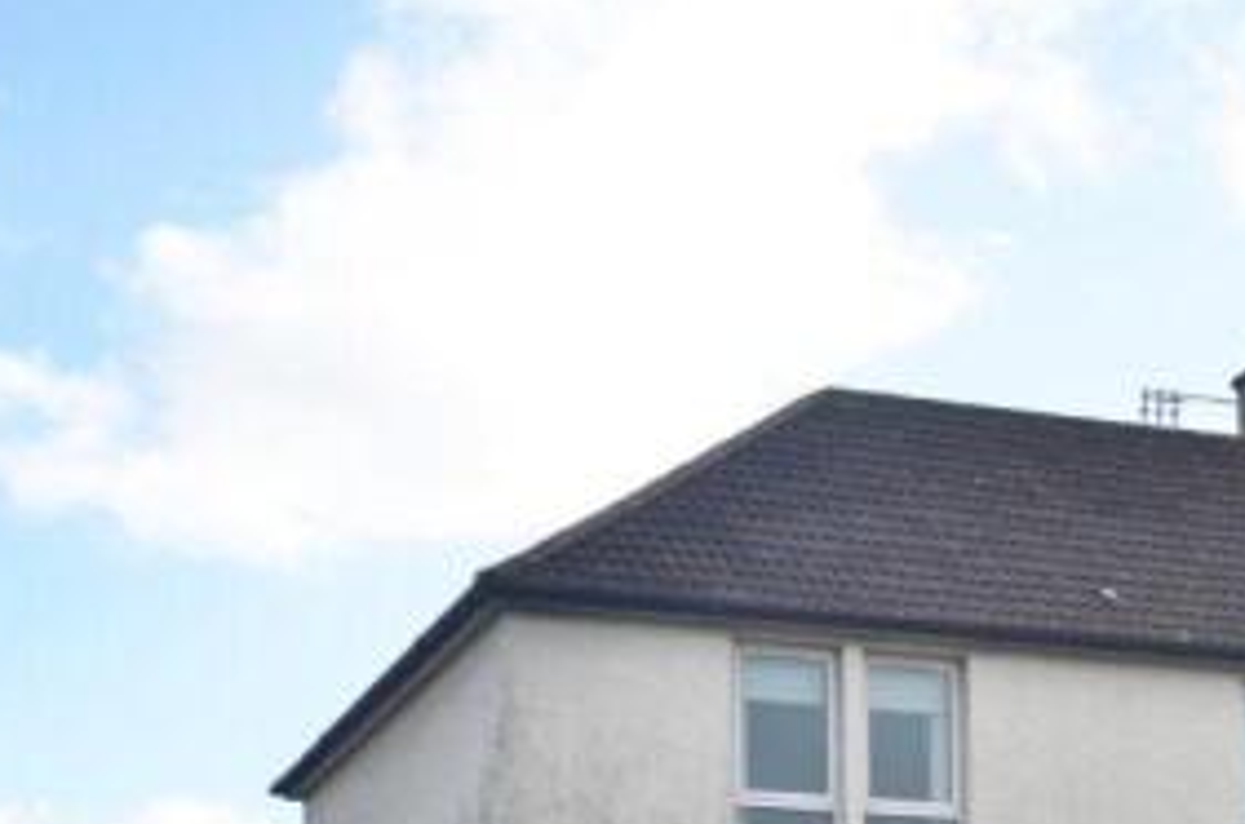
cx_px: 1117
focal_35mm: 84
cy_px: 935
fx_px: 2898
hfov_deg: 23.6
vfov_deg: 15.7
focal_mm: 24
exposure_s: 1/200
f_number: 9
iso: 200
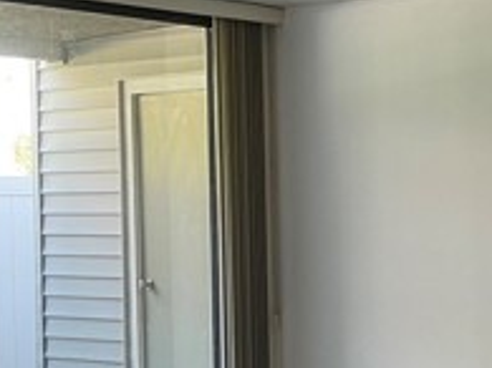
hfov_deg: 20.4
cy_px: 214
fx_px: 1165
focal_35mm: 82
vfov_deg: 18.0
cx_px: 742
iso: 100
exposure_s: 1/60
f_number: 1.6
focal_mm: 5.1
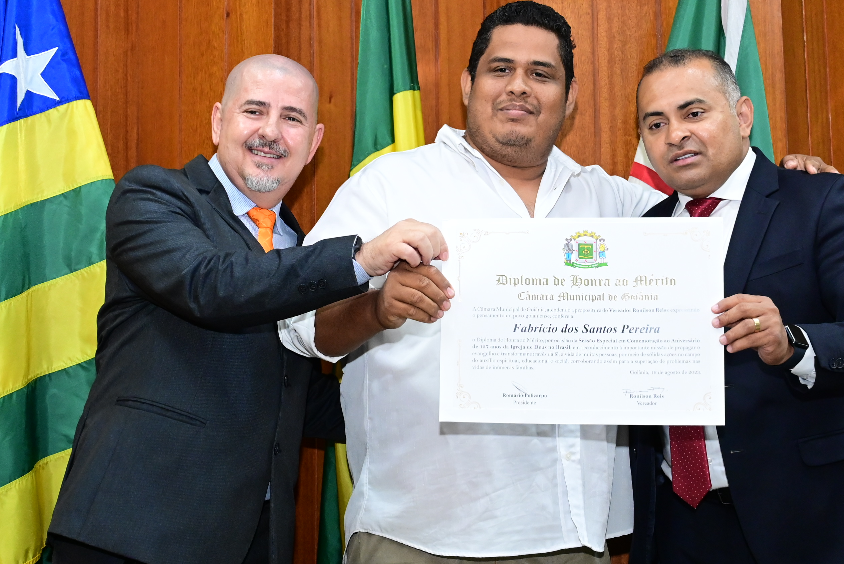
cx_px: 446
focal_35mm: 78
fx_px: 1830
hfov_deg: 26.0
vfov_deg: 17.5
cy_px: 260
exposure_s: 1/125
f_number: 4.5
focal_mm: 45
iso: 4000
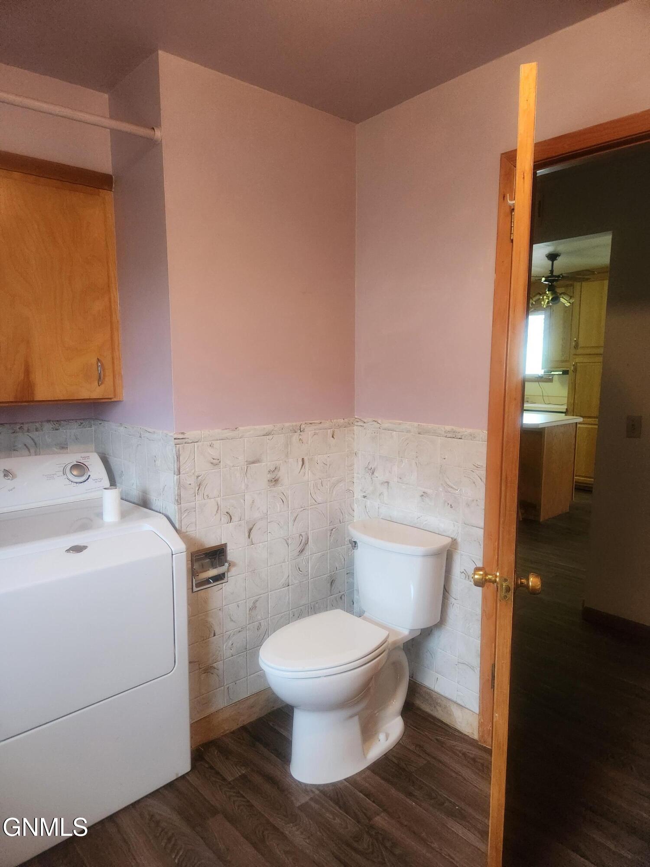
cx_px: 325
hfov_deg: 58.9
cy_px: 434
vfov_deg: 73.9
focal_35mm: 23
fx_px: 576
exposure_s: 1/120
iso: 1000
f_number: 1.8
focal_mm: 5.4
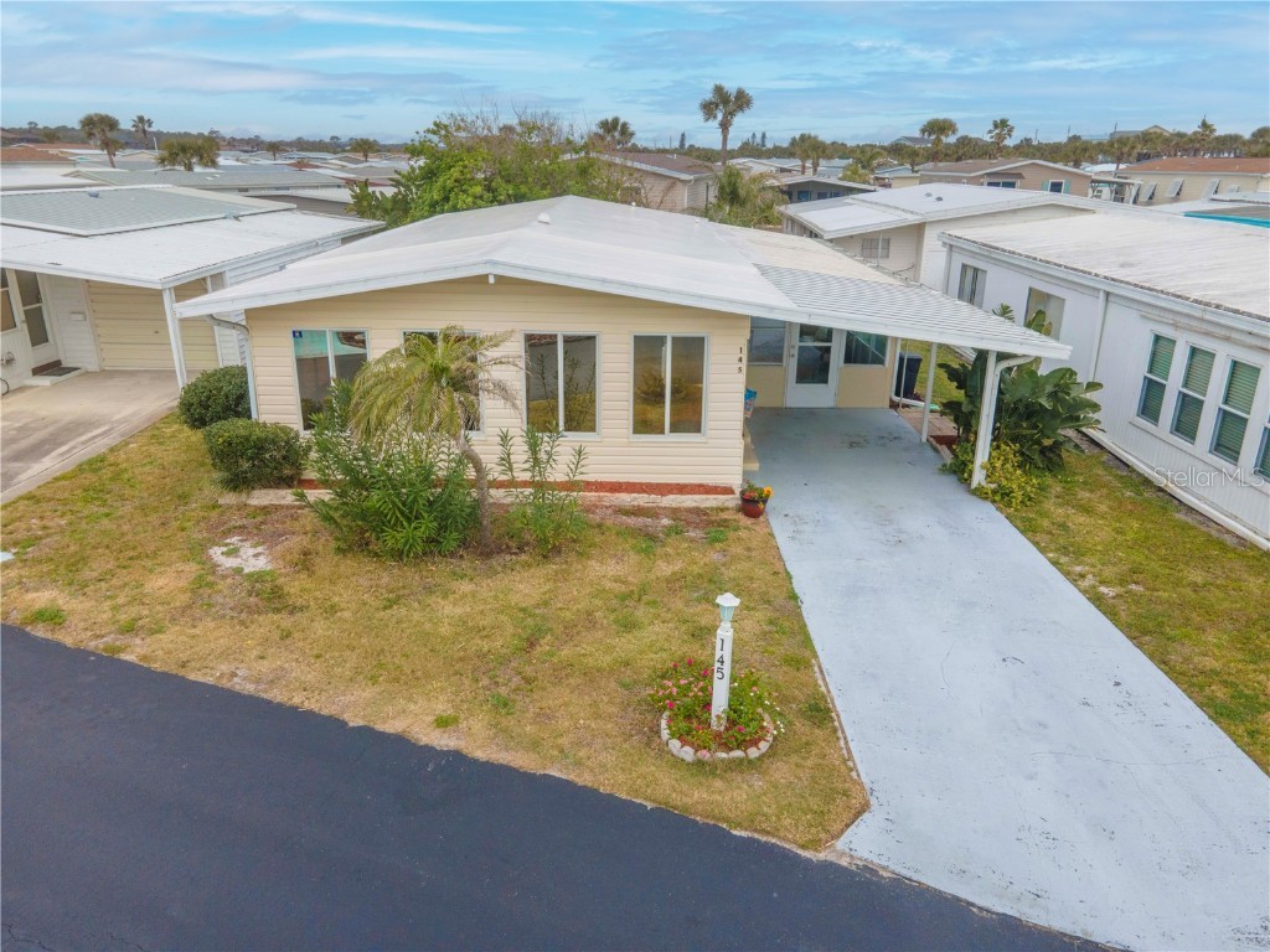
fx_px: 881
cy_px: 476
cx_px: 635
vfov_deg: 56.8
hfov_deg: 71.6
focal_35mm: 24
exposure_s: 1/640
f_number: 2.8
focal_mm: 4.5
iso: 100
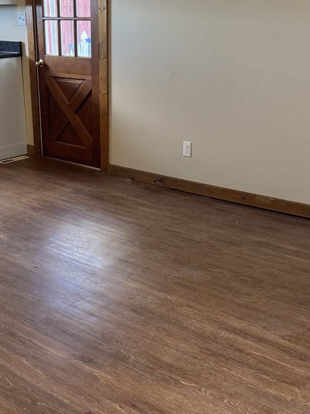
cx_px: 100
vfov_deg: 37.8
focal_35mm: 50
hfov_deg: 28.9
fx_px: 597
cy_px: 271
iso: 200
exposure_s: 1/60
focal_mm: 6.76
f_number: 1.78
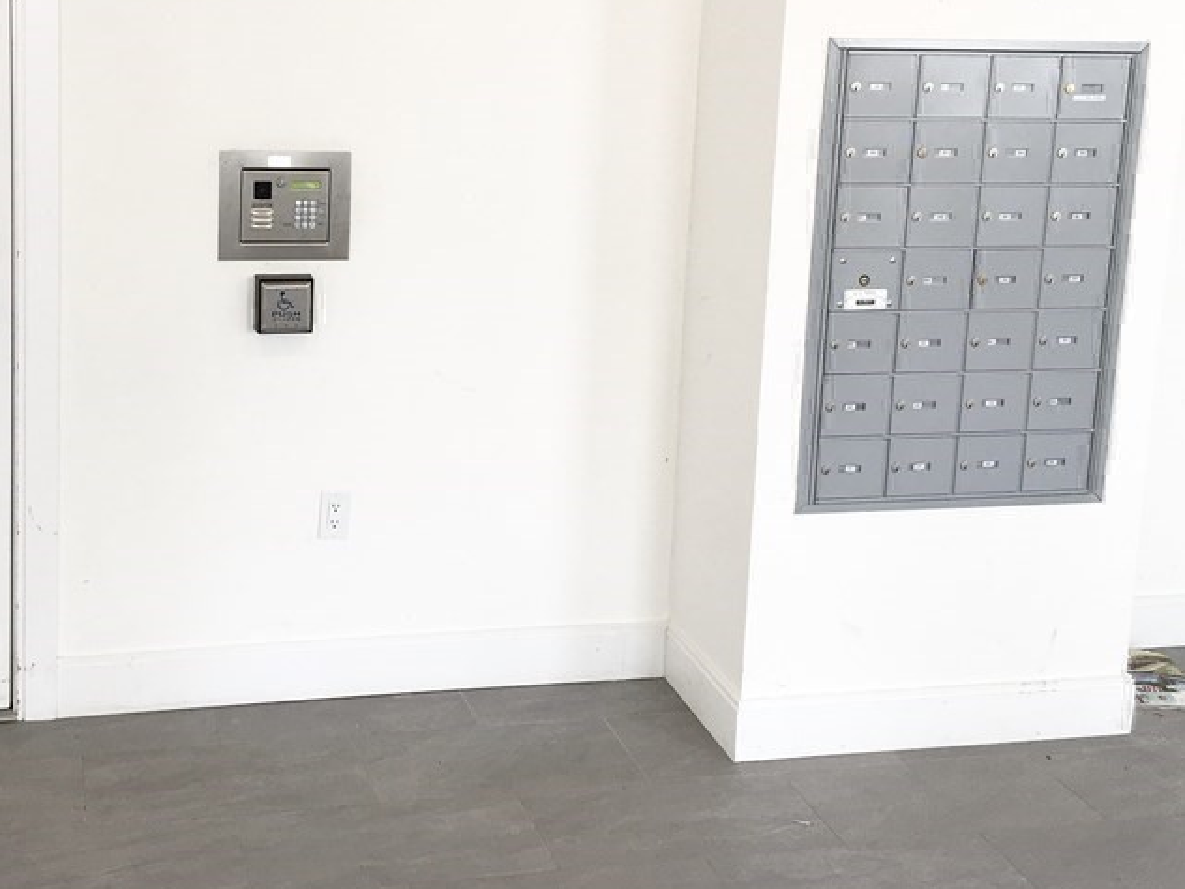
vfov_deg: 30.4
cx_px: 386
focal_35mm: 47
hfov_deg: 39.9
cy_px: 219
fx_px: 1609
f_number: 2.2
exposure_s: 1/60
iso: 25
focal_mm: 4.15
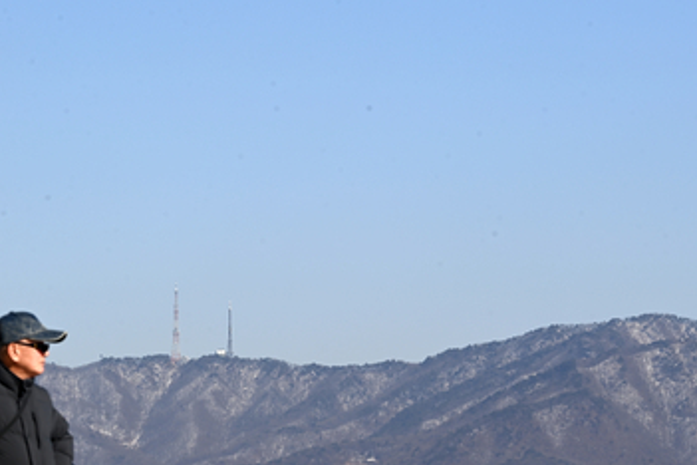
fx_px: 4627
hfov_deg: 8.6
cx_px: 411
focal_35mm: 239
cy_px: 256
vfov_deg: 5.7
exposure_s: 1/200
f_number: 11
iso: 100
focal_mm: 140
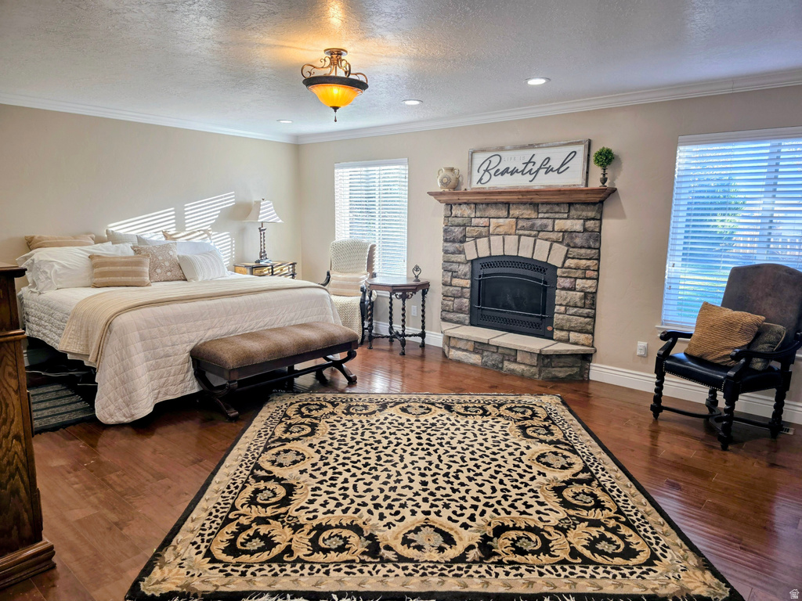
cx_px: 401
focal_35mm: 23
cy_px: 300
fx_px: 533
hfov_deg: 73.9
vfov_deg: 58.9
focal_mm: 6.3
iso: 64
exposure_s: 1/120
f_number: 1.7
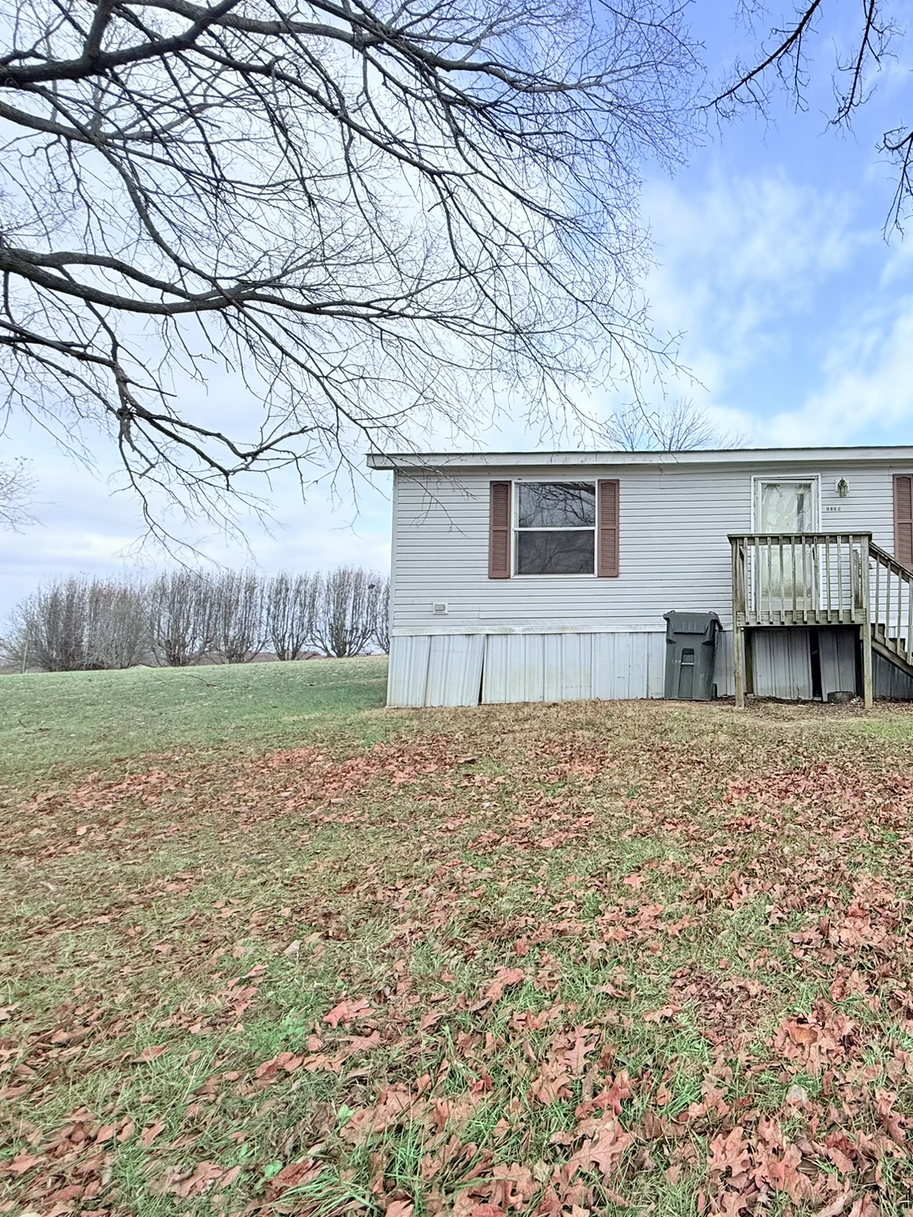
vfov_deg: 84.7
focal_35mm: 19
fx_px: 668
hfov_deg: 58.6
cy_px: 609
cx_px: 823
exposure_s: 1/1050
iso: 50
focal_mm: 2.22
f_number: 2.2
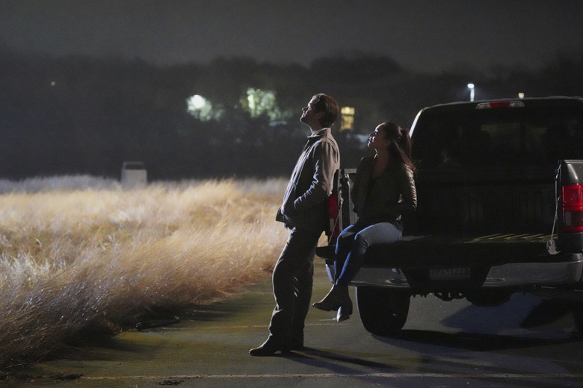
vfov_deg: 16.3
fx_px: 1360
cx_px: 292
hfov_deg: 24.2
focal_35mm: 84
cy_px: 194
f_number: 3.2
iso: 51200
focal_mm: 84
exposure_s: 1/200
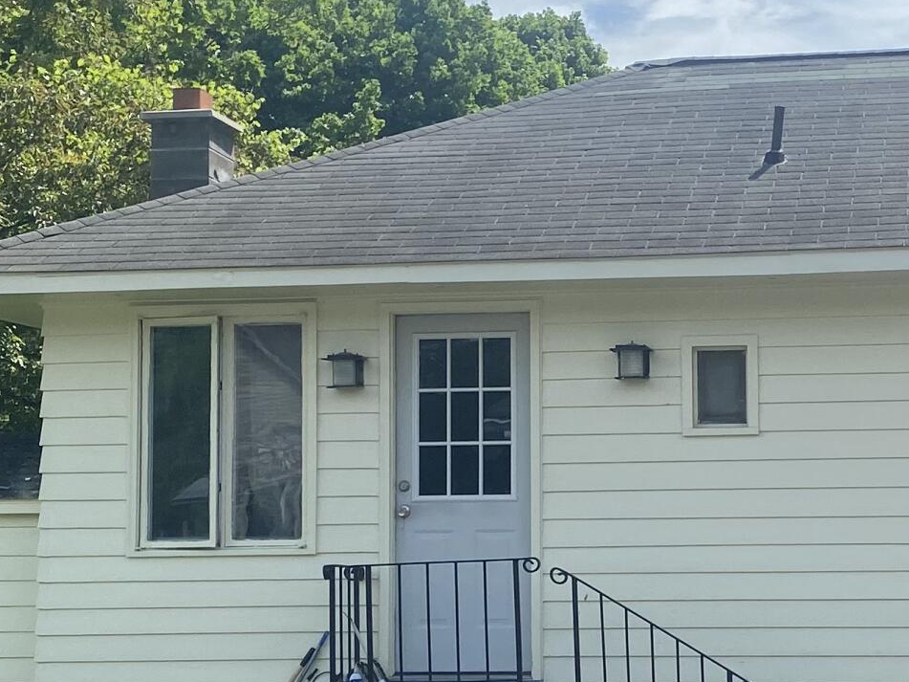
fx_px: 2153
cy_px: 385
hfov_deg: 23.7
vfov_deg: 18.0
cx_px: 631
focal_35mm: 82
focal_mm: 4.25
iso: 32
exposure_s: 1/2625
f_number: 1.8
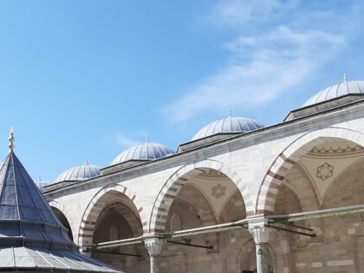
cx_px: 119
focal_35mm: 47
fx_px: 494
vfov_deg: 29.9
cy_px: 234
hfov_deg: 39.9
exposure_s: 1/2915
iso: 40
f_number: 1.7
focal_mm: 3.93
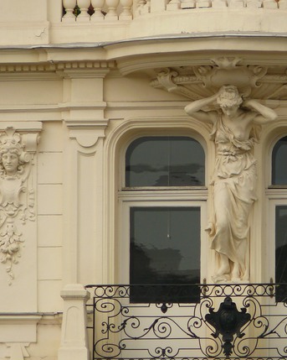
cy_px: 194
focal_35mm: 628
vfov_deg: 3.1
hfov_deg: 2.5
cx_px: 222
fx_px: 6670
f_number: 4
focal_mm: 77.7
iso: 100
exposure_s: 1/200
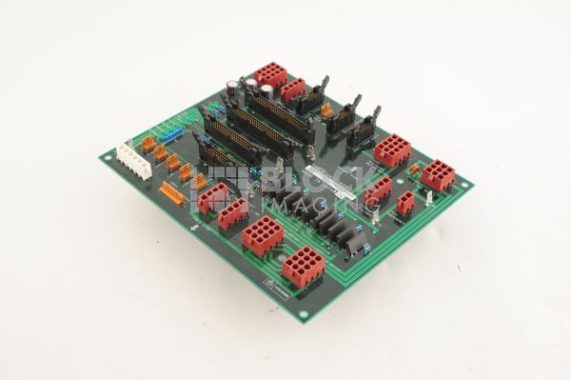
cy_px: 190
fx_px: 792
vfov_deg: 26.9
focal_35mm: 50
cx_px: 286
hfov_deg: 39.6
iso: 1600
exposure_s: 1/125
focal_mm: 50
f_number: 10
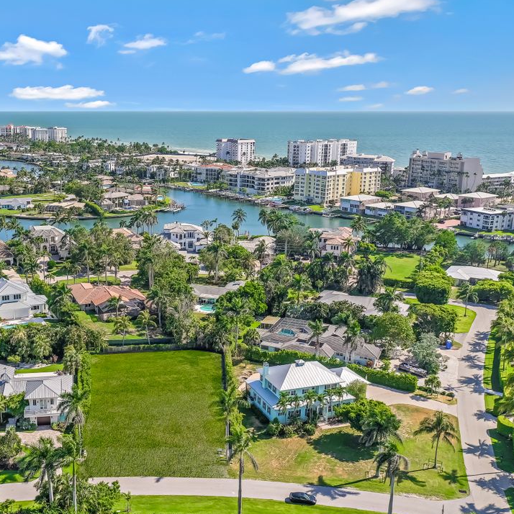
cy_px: 257
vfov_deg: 46.0
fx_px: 605
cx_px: 152
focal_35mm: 36
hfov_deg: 45.0
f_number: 5.6
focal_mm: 10.26
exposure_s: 1/200
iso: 100
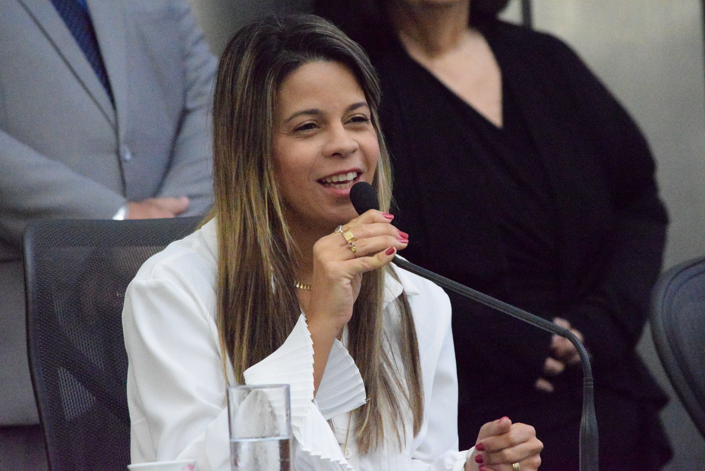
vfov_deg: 5.0
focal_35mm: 278
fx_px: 5438
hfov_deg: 7.4
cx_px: 352
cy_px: 236
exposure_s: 1/400
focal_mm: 185
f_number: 8
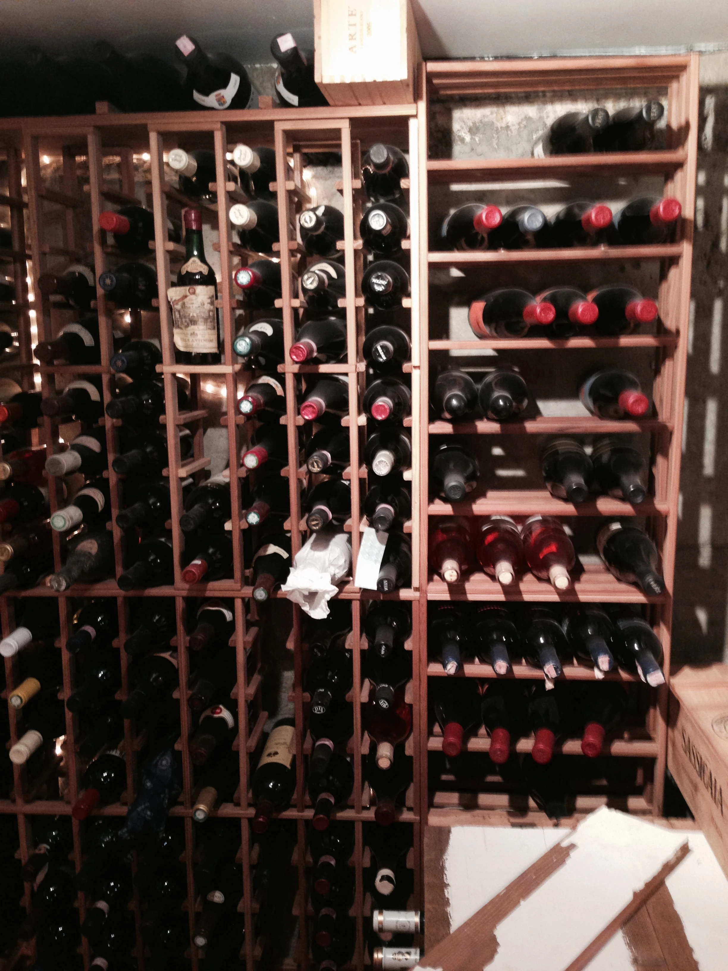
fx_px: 925
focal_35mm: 33
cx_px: 364
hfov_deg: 42.9
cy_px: 486
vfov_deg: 55.4
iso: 250
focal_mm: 4.12
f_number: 2.4
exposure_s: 1/20
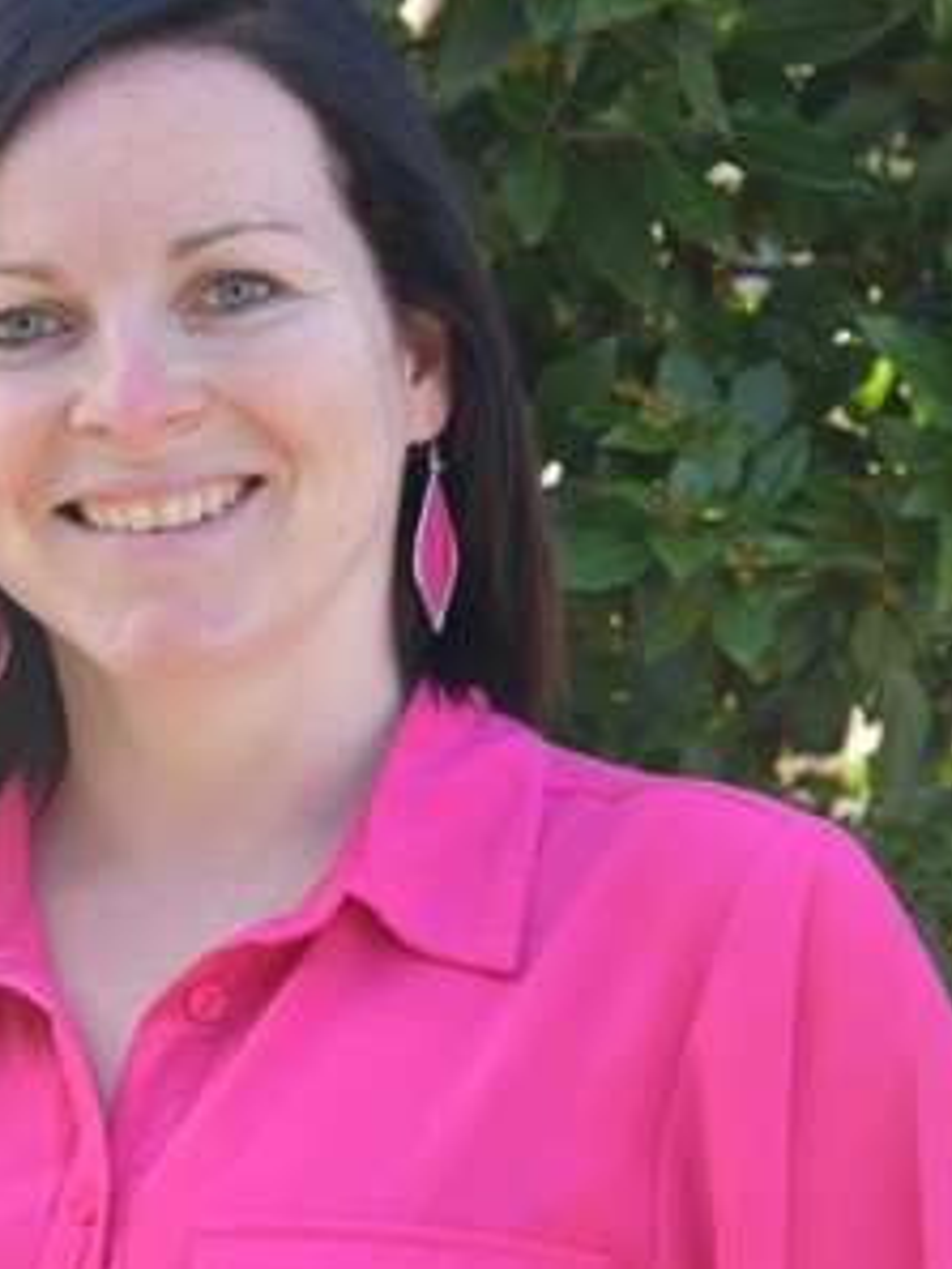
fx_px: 8501
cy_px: 634
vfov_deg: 8.5
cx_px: 30
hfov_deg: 6.4
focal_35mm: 232
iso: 320
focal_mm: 75
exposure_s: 1/250
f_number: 5.6
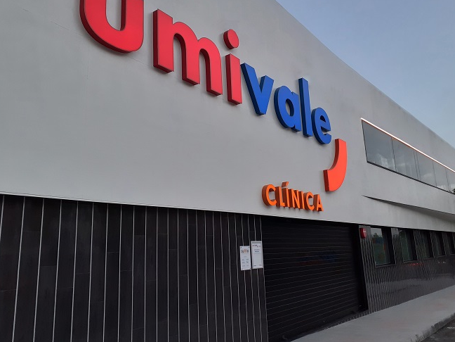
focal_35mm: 31
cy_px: 147
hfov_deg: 58.3
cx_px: 242
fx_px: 407
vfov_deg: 45.3
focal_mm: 3.6
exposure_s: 1/100
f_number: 1.9
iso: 64
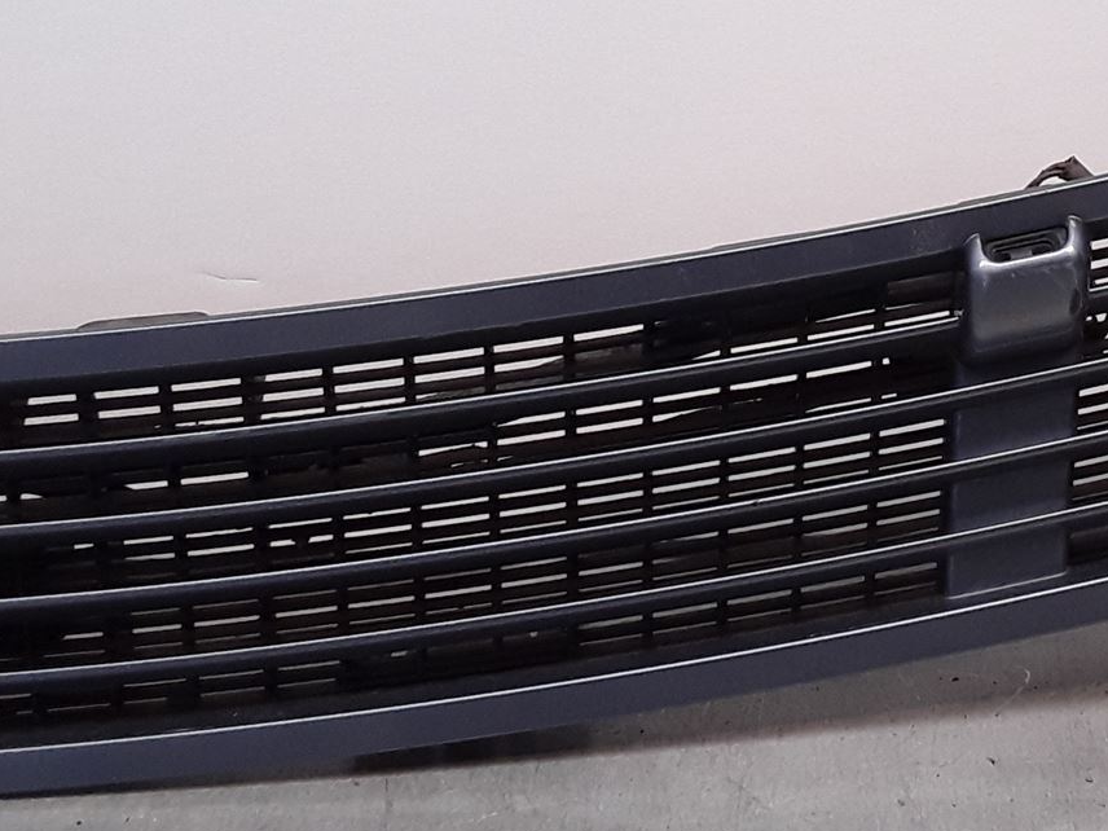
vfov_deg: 21.4
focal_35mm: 67
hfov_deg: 28.1
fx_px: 2145
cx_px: 950
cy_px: 72
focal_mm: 2.91
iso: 100
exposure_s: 1/120
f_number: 1.9
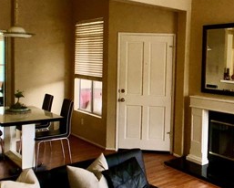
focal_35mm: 68
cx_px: 182
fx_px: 471
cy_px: 88
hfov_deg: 27.4
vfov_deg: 22.5
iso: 32
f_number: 1.8
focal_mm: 4
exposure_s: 1/30
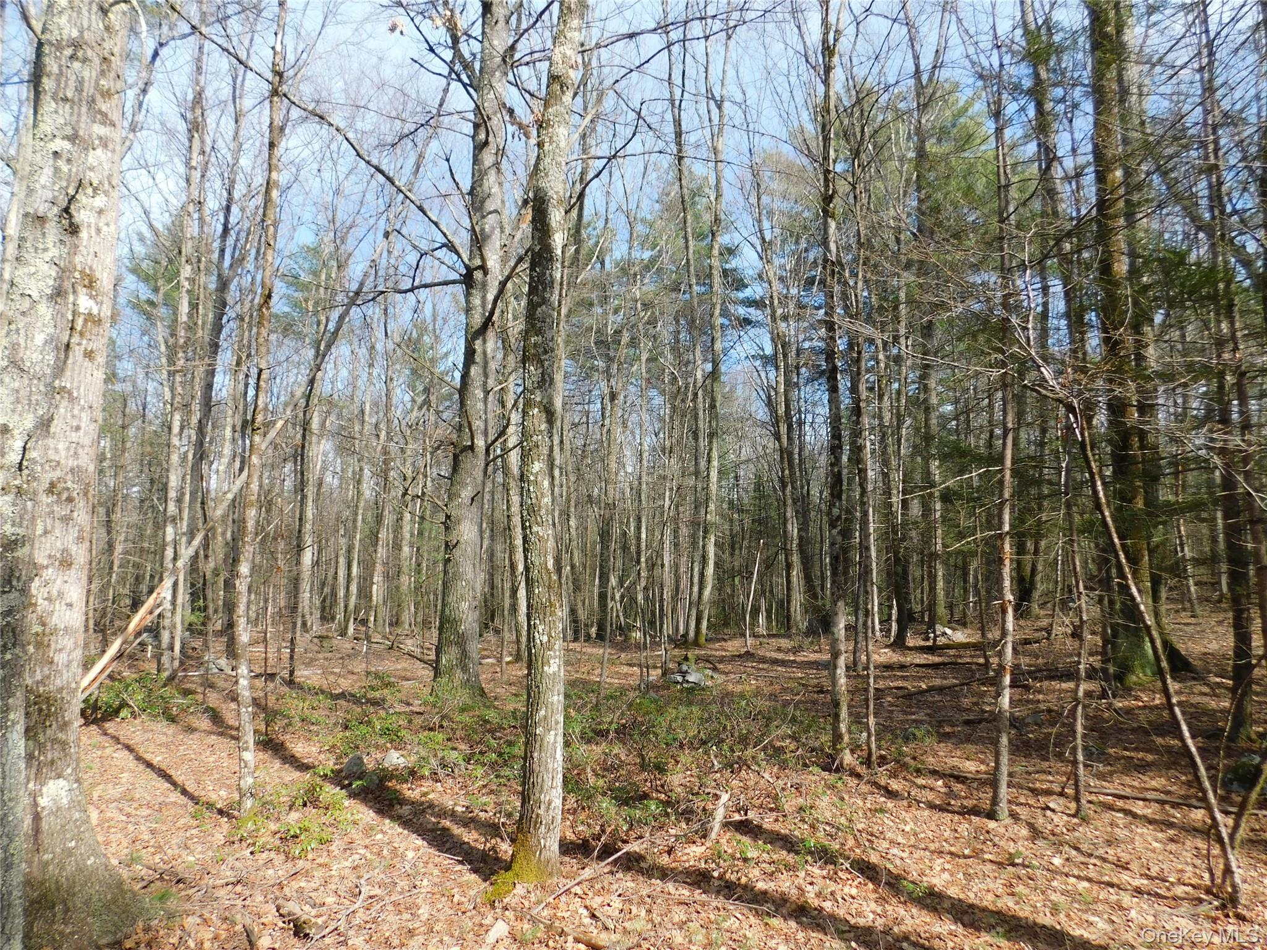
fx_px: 842
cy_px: 475
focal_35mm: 23
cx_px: 634
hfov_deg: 73.9
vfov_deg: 58.9
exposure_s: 1/500
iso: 125
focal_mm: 4
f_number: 3
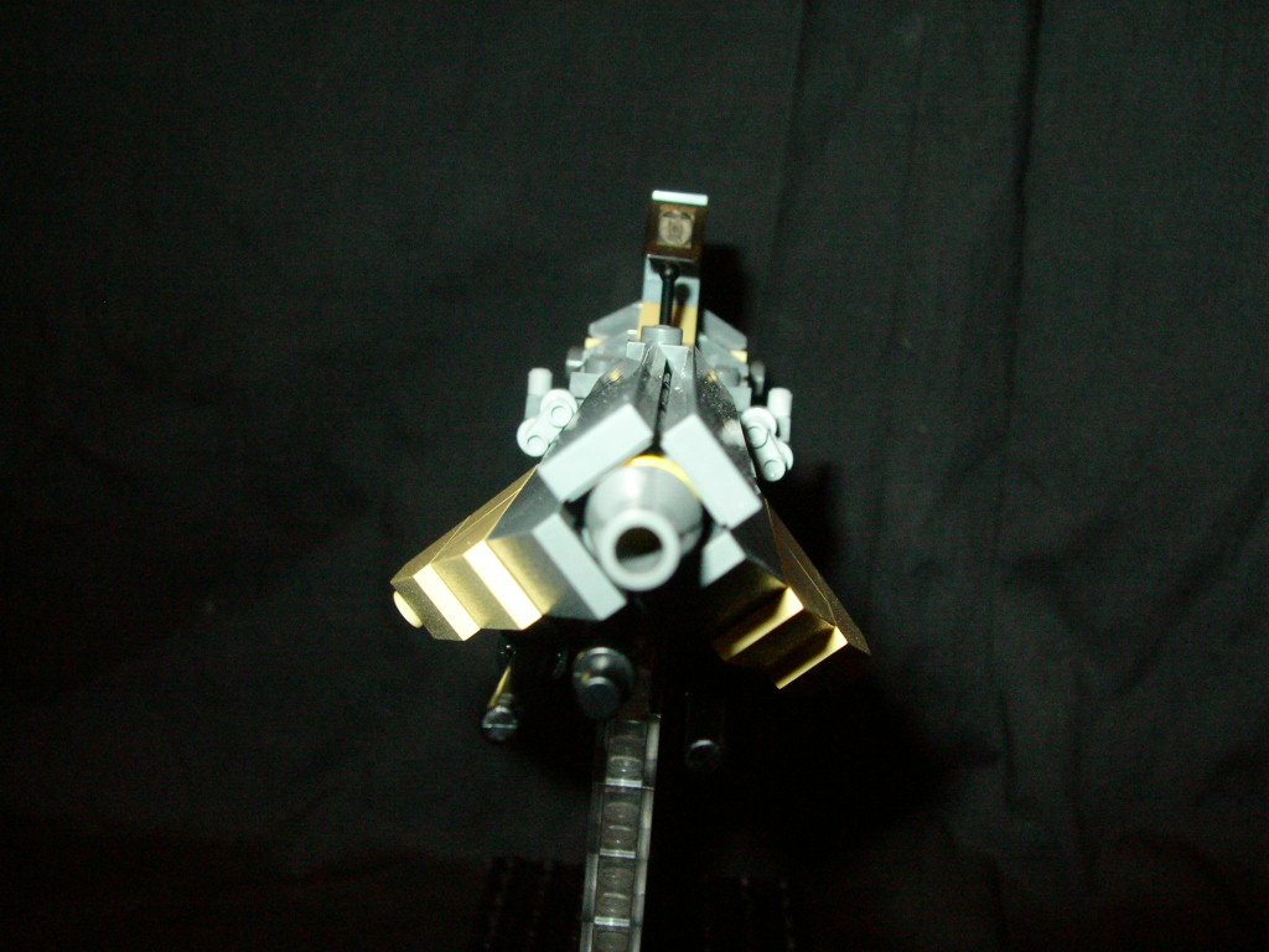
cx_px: 634
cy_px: 476
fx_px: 1320
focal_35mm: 36
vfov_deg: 39.7
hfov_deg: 51.4
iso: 200
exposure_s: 1/60.1
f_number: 3.7
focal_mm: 6
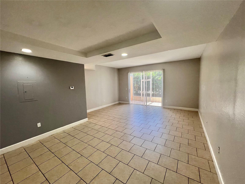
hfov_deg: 106.2
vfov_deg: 89.9
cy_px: 92
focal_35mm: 13
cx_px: 122
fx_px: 92
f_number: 1.8
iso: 100
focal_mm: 1.57
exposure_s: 1/120
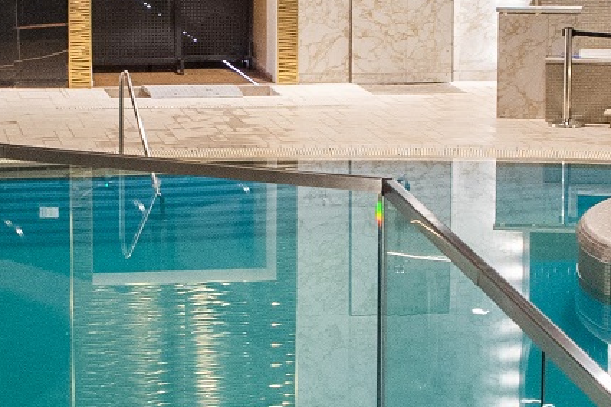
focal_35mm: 134
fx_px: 2267
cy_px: 153
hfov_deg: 15.3
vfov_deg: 10.3
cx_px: 263
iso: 800
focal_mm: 17
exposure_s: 1/25
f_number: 5.6
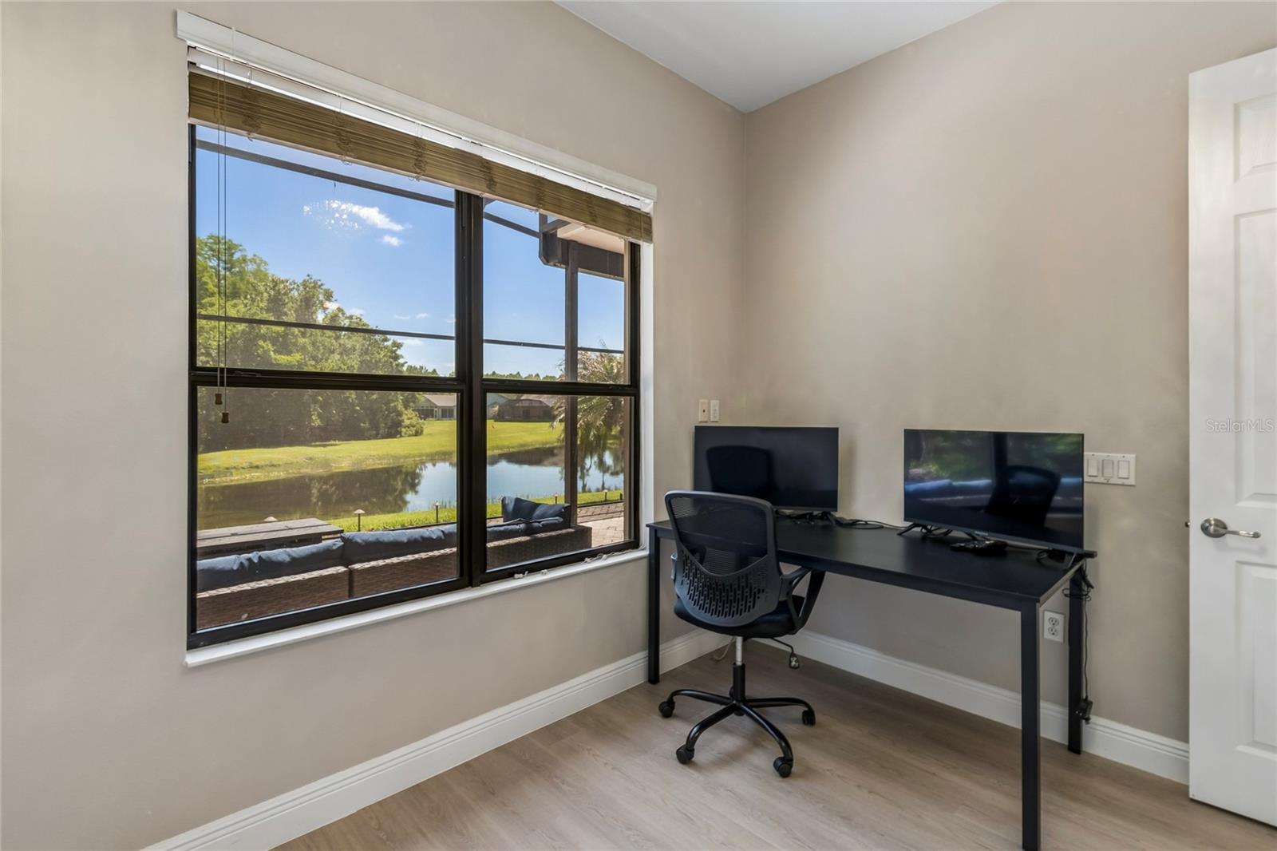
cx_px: 638
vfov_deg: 77.3
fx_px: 532
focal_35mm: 15
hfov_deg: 100.4
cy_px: 426
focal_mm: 10
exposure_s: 1/6
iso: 100
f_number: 7.1
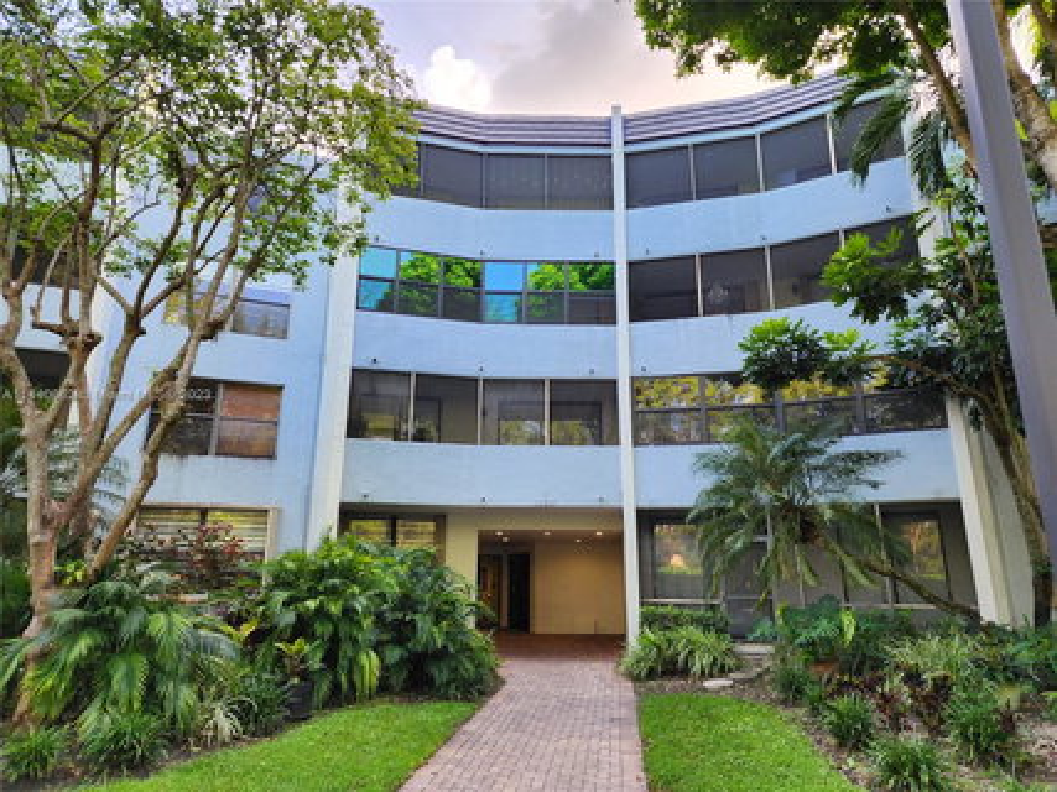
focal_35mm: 23
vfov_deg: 58.9
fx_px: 702
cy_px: 396
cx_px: 528
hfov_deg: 73.9
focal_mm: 6.4
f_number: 1.8
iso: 50
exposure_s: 1/180
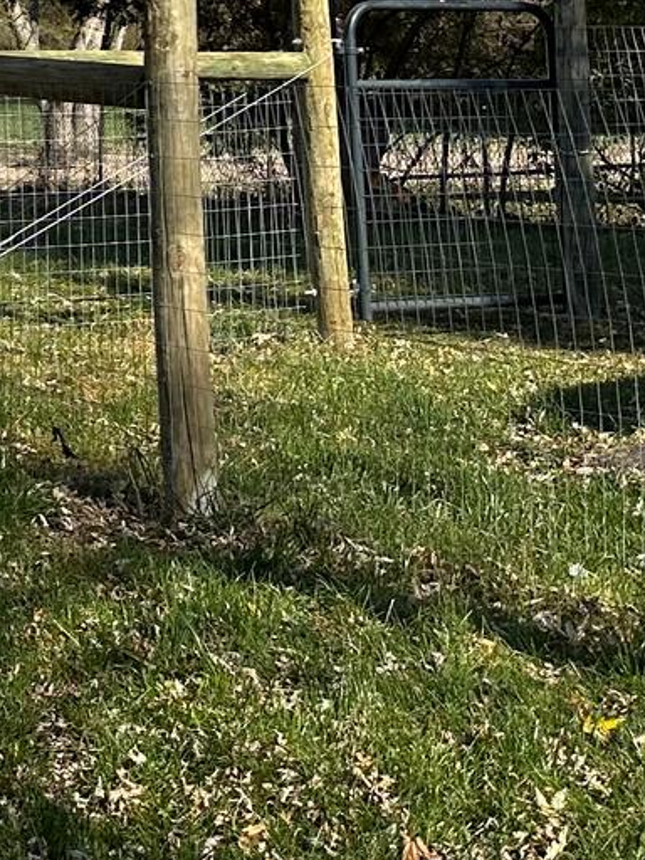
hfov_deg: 12.5
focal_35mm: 96
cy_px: -217
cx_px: -836
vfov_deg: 19.1
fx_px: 2385
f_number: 1.78
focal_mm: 6.86
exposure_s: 1/4545
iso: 80
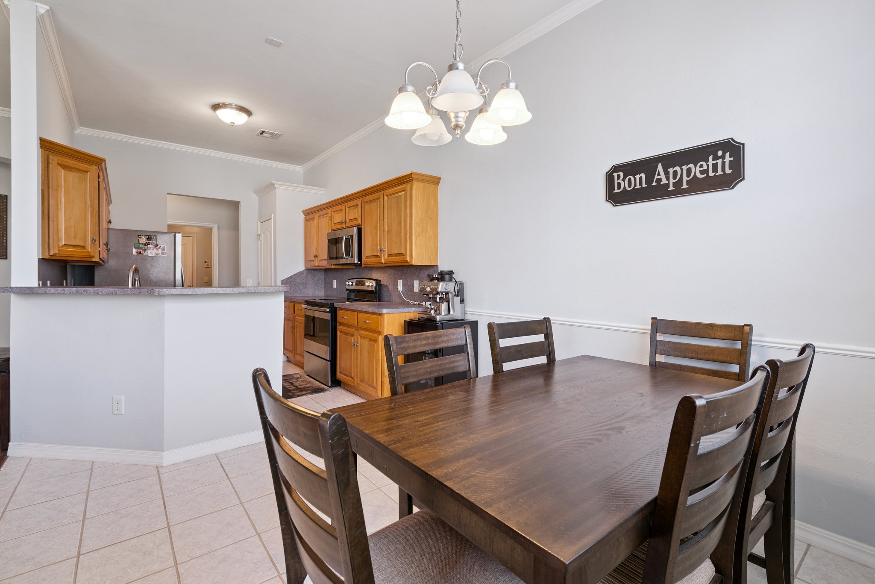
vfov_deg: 73.8
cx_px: 438
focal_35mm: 16
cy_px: 292
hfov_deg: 96.7
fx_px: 389
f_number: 7.1
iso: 200
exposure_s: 1/10
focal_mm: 16
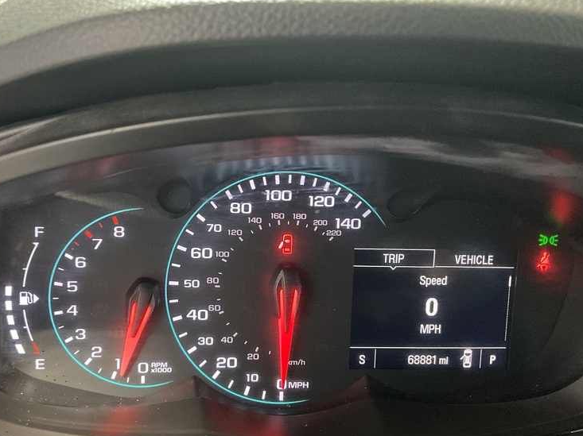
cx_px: 218
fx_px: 640
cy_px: 256
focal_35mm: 38
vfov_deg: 37.6
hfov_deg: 48.5
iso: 500
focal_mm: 3
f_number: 1.8
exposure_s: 1/30
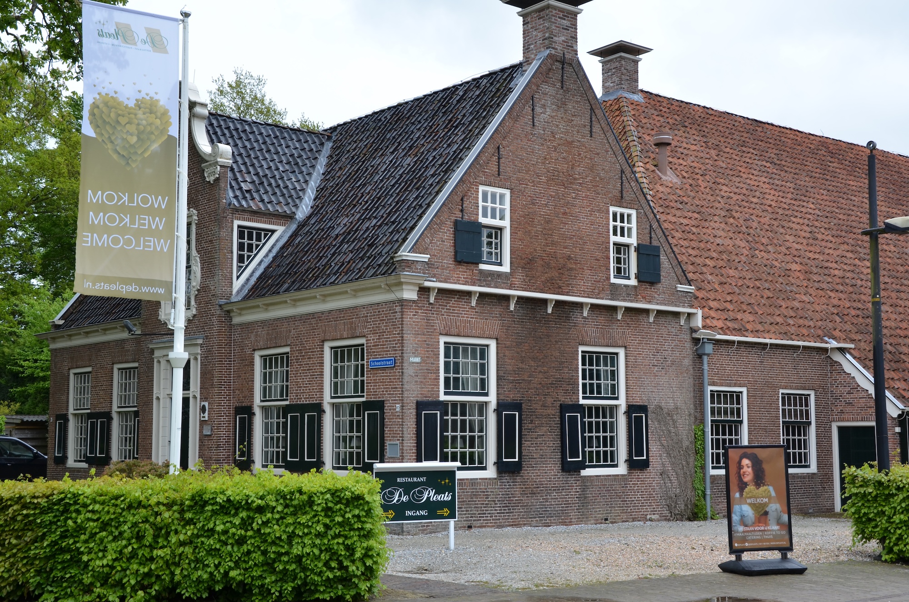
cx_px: 454
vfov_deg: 28.0
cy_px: 301
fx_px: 1210
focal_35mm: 48
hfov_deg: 41.2
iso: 180
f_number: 8
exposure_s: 1/250
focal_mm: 32
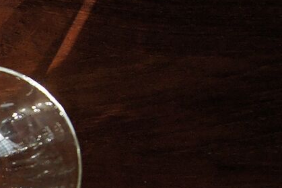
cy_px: 204
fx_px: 1010
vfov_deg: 10.5
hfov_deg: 12.9
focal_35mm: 129
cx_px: -348
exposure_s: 1/500
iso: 400
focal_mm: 18
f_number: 5.6
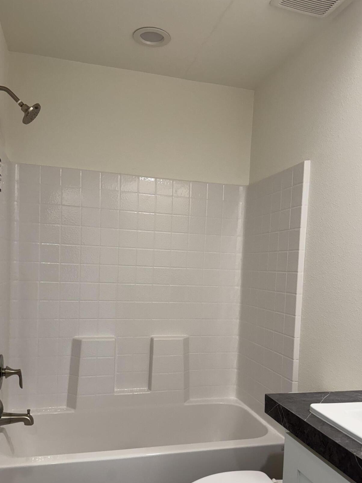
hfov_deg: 46.8
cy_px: 290
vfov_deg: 59.5
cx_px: 192
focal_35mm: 30
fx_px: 418
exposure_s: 1/120
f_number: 1.78
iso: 160
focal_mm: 6.76
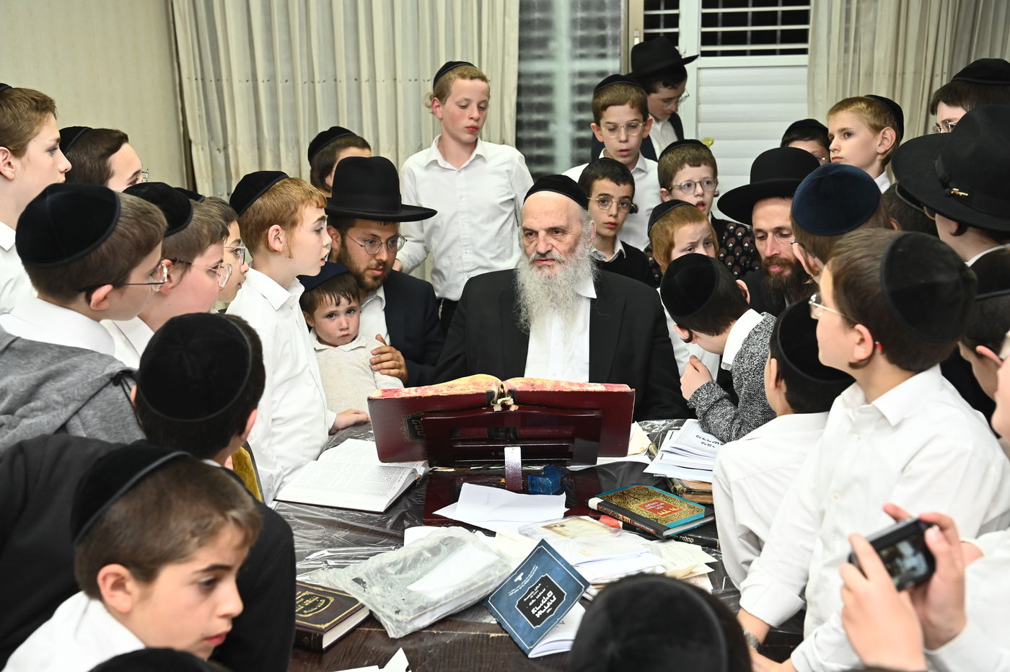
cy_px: 336
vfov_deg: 27.0
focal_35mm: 50
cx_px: 505
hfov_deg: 39.6
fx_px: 1402
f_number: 5.6
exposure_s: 1/200
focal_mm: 50
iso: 2000
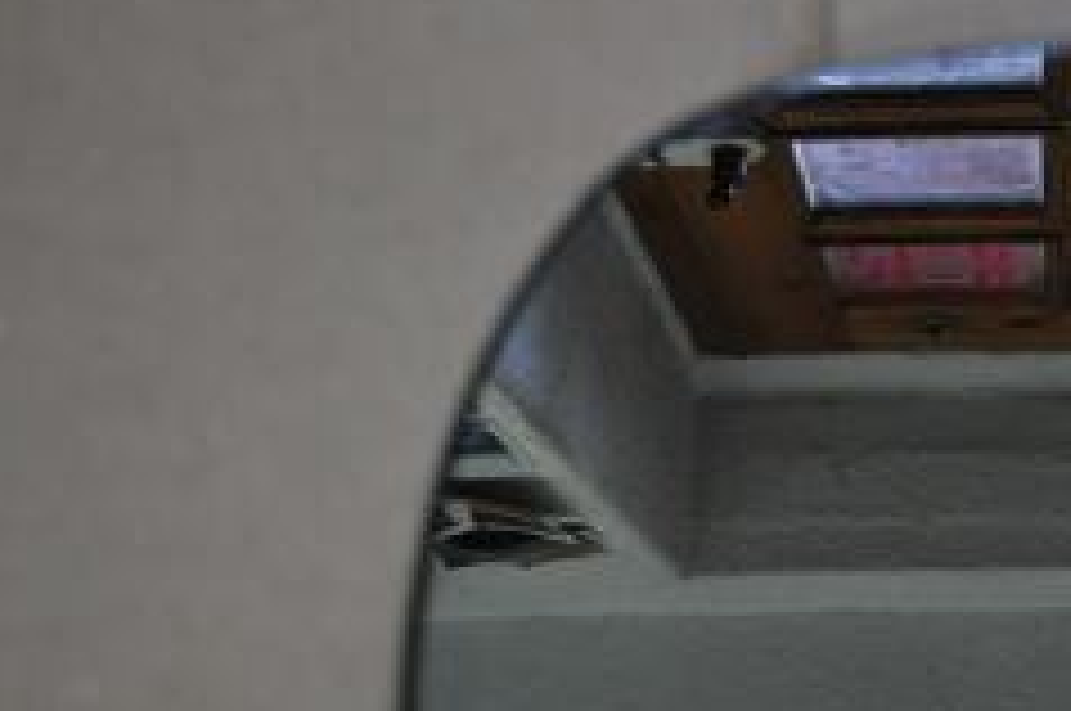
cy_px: 500
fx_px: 3001
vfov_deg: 13.5
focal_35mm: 101
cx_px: 1008
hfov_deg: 19.8
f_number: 4.8
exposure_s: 1/25
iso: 1600
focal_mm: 32
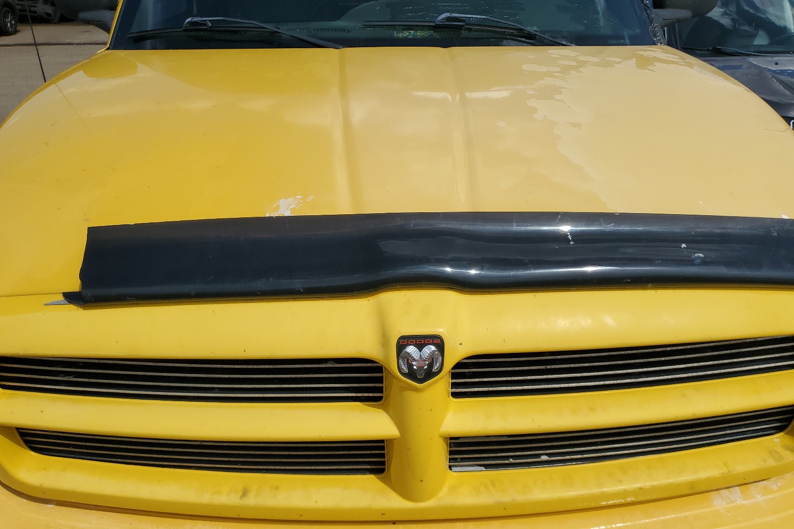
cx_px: 390
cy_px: 292
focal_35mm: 28
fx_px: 618
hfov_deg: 65.5
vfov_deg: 46.3
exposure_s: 1/5000
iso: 50
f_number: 1.5
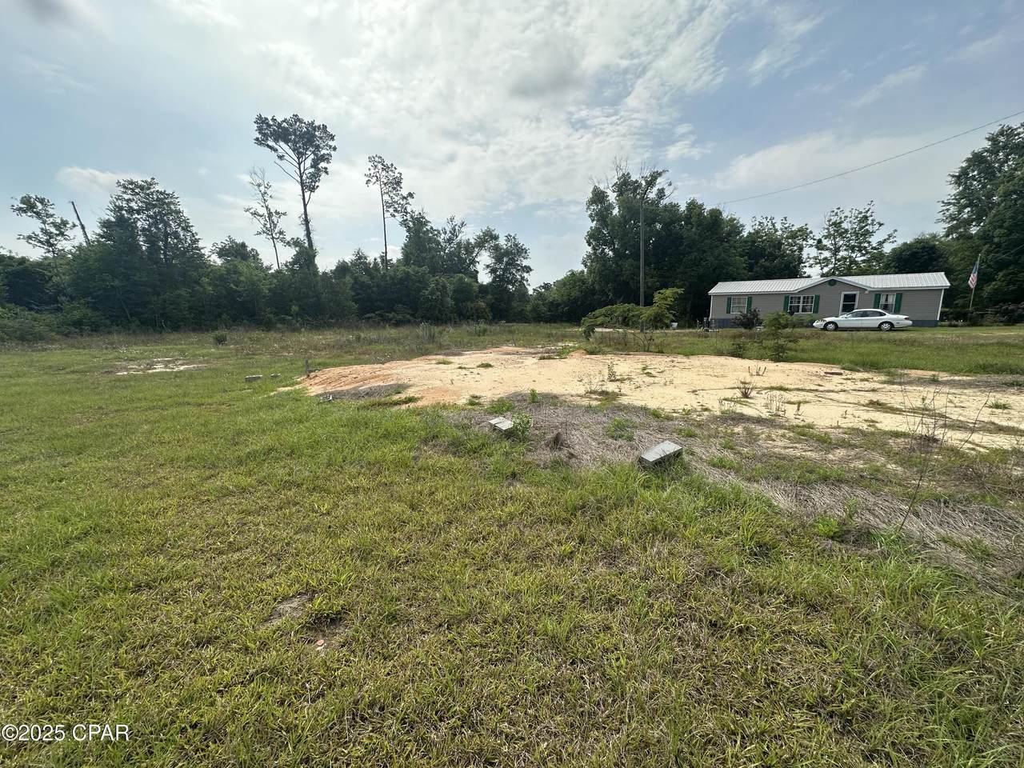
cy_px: 384
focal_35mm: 14
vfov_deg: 85.7
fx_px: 414
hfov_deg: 102.1
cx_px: 512
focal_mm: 2.22
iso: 40
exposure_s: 1/1795
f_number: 2.2
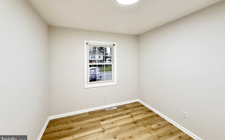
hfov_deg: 101.5
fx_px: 92
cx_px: 113
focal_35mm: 15
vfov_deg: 74.3
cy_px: 59
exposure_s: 1/120
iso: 200
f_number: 2.2
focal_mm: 2.22
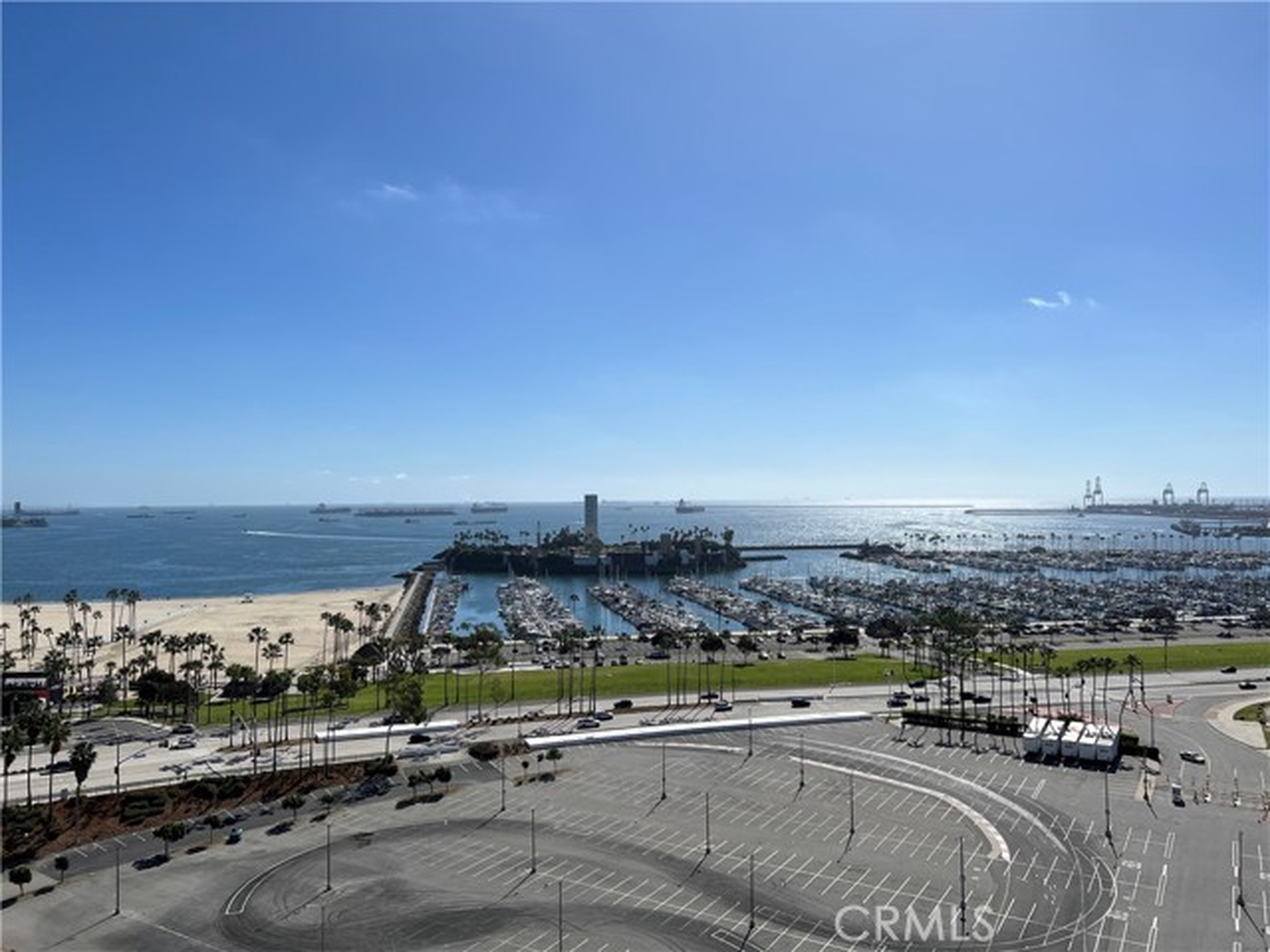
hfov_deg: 67.3
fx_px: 954
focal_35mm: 26
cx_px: 635
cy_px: 476
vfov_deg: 53.1
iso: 50
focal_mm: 5.7
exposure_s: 1/10309
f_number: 1.5
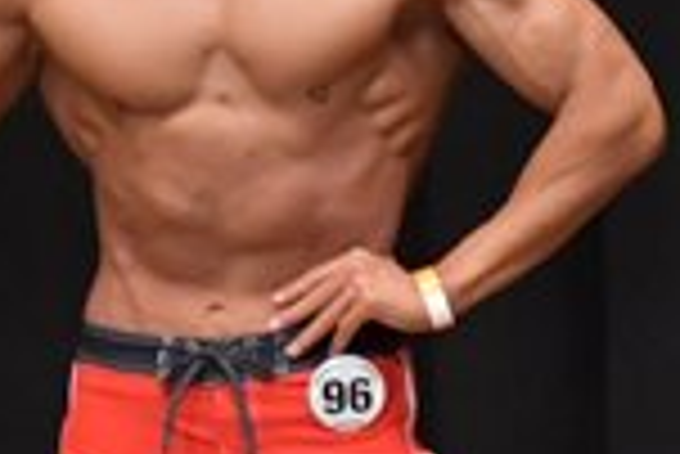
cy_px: 526
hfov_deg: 2.0
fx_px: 19587
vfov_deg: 1.3
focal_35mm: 1036
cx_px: 1502
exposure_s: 1/400
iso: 6400
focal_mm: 135
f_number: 5.6
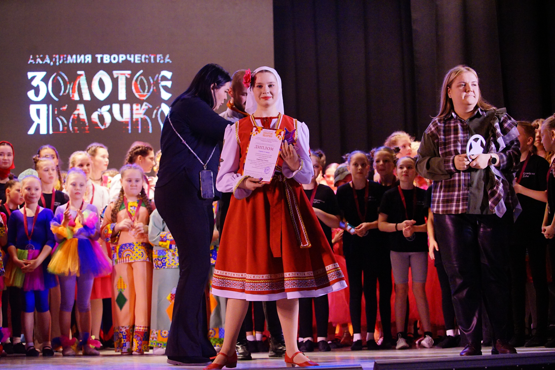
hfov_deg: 28.8
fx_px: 1079
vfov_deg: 19.5
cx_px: 278
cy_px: 185
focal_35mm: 70
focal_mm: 70
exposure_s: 1/320
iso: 3200
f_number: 4
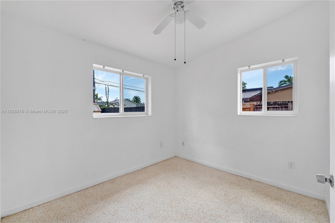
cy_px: 112
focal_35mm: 15
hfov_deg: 100.4
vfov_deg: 77.3
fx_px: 140
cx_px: 168
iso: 160
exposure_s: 1/13
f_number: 11
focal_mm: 10
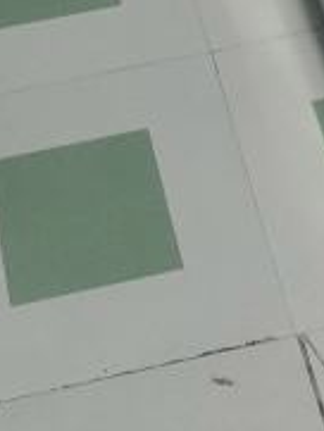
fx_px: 1907
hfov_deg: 9.7
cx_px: 260
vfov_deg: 10.7
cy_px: -656
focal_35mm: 153
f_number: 1.8
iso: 320
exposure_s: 1/100
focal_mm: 4.75
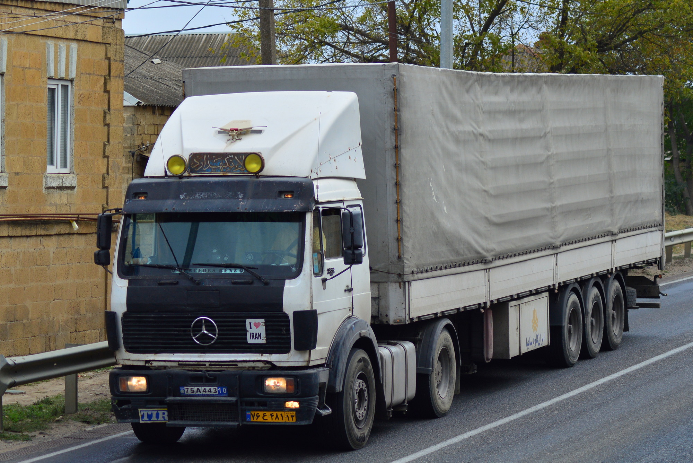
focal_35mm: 105
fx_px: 2022
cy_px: 232
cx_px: 346
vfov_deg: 13.1
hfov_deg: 19.4
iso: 200
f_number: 6.3
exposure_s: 1/800
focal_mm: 70
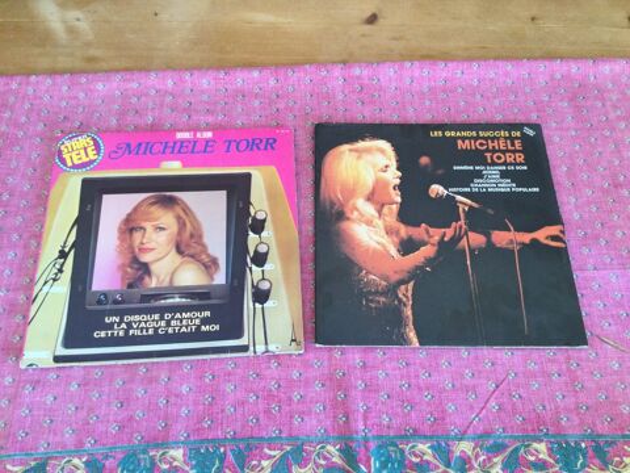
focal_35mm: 31
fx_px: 564
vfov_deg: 45.4
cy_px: 236
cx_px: 315
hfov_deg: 58.4
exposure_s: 1/33
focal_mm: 3.3
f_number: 2.4
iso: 40
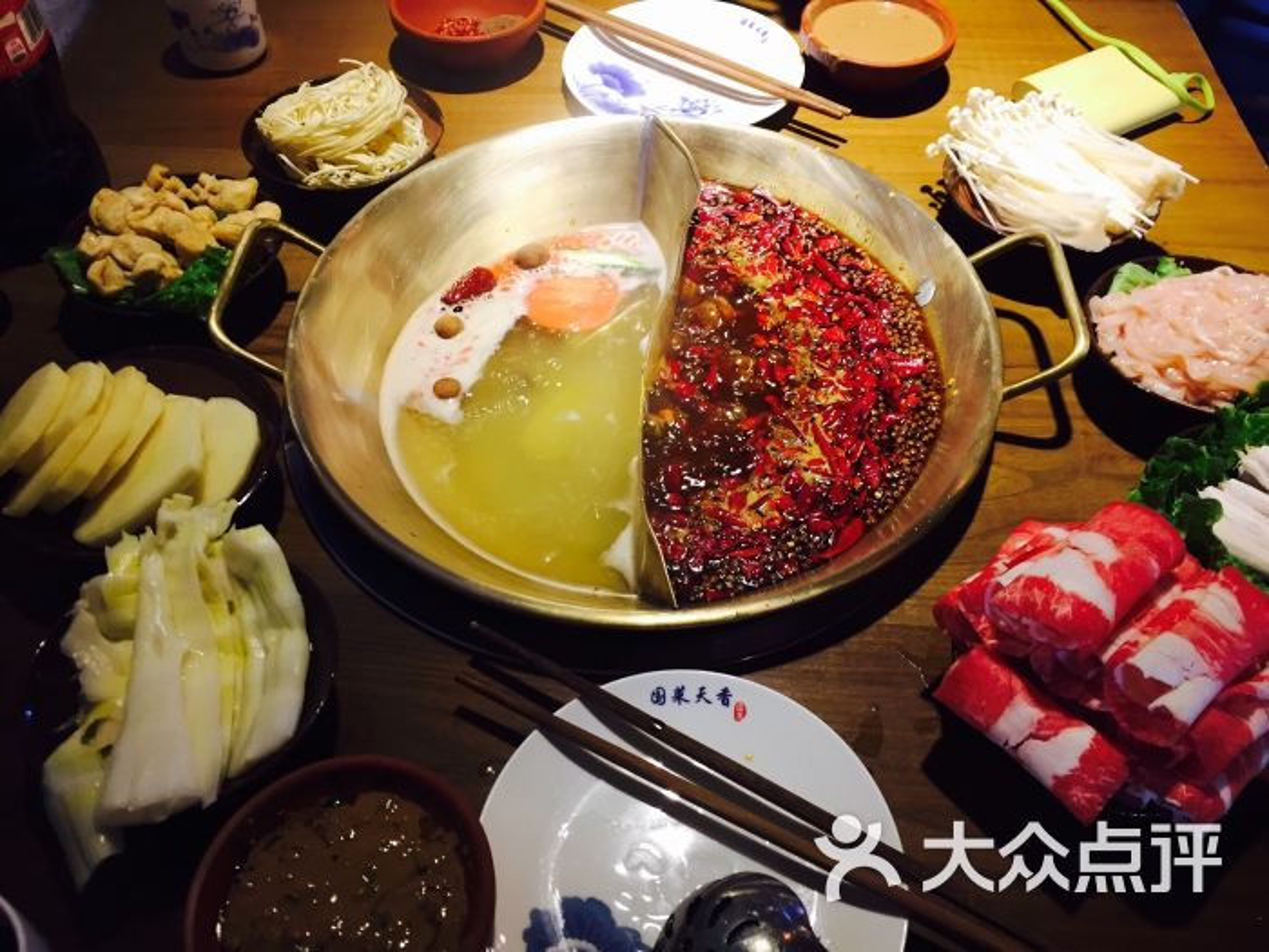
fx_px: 1063
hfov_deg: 61.7
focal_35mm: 29
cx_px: 634
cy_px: 476
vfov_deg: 48.2
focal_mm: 4.15
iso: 64
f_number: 2.2
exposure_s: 1/33
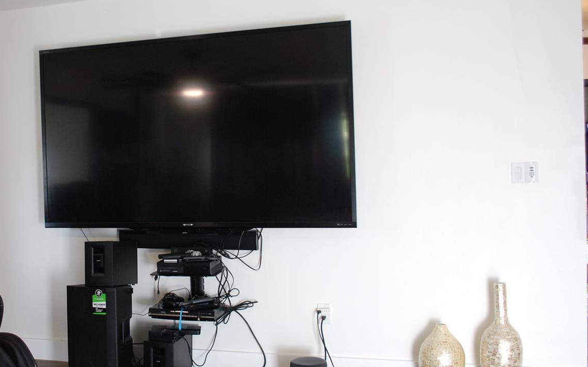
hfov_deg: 41.9
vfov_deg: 27.4
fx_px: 753
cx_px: 182
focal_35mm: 47
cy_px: 186
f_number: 4
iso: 400
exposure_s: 1/20
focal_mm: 22
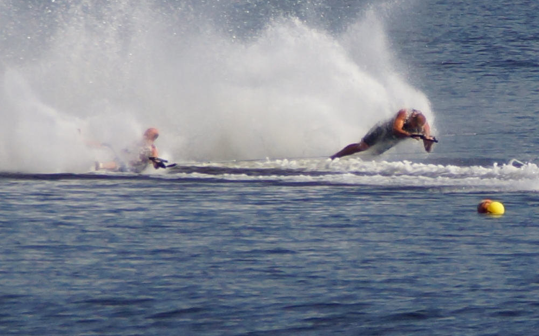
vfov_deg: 3.4
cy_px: 161
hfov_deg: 5.5
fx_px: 5624
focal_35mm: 383
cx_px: 270
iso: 200
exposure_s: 1/400
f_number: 6.3
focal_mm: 250
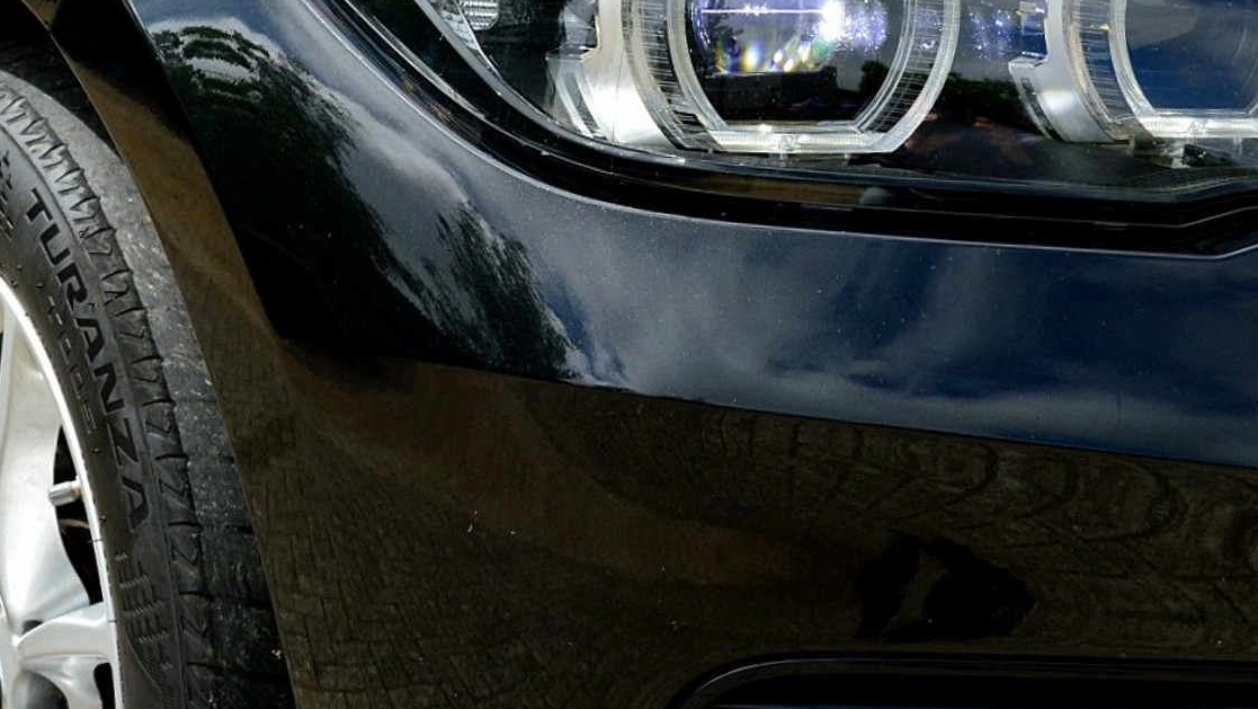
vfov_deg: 11.2
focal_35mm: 108
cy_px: 104
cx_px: 828
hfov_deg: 19.7
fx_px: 3604
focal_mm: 40
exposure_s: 1/500
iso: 360
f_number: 11
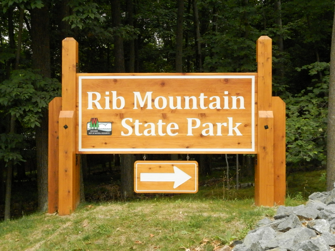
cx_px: 168
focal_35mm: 55
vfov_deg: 26.6
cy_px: 126
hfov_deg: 34.9
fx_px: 532
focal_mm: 9.9
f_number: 3.8
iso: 800
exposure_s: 1/1250
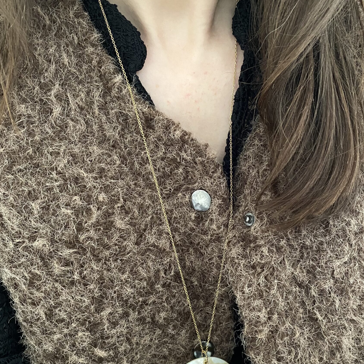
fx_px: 416
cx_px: 204
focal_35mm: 35
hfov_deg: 47.1
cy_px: 206
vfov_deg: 47.1
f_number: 1.8
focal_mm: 4.25
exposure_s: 1/30
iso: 800
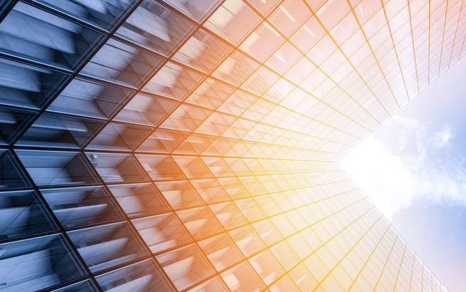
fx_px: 457
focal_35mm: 36
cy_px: 152
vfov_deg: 35.3
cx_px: 246
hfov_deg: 54.0
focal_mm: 32
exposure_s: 1/200
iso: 200
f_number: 7.1
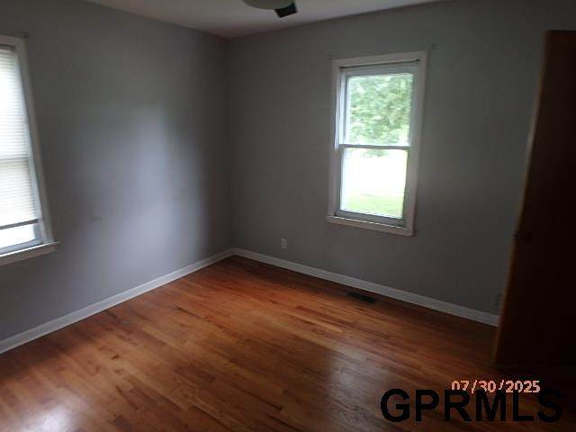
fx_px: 349
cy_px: 216
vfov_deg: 63.4
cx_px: 288
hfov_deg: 79.0
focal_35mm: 21
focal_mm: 3.7
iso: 200
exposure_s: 1/50
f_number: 3.5
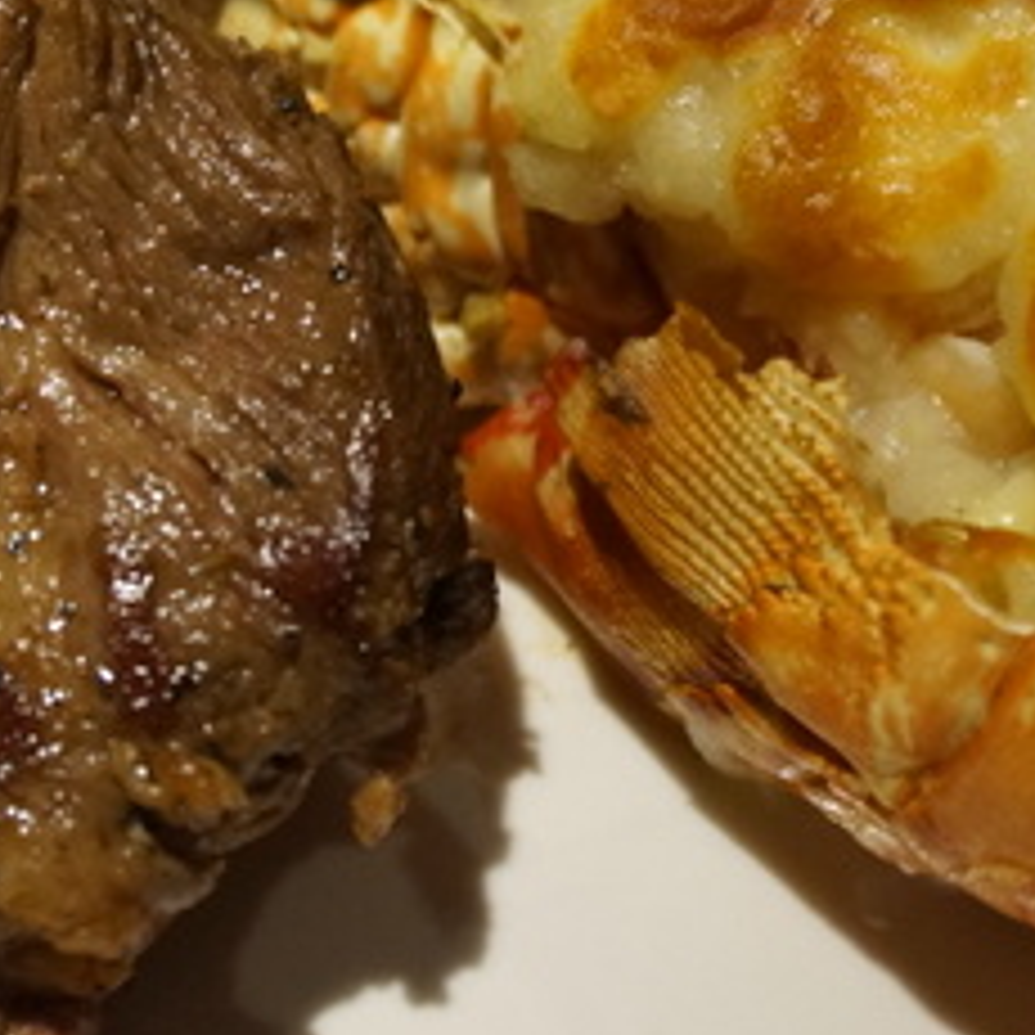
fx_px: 3112
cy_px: 250
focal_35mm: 92
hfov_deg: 18.9
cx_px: 405
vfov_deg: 18.7
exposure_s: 1/60
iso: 1000
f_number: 4.5
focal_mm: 26
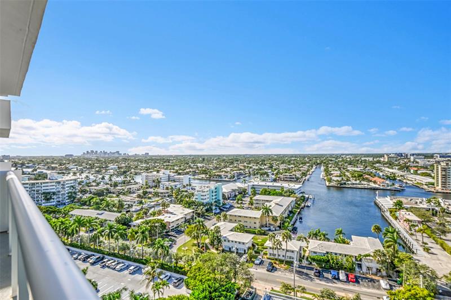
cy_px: 150
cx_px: 226
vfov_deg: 67.4
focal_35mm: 18
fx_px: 225
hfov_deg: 90.0
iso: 80
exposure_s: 1/160
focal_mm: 18
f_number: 9
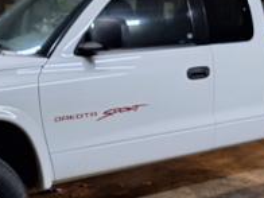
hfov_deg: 32.6
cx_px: 105
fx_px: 450
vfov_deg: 24.5
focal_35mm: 59
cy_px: 151
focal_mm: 5.54
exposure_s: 1/40
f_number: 1.8
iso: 160
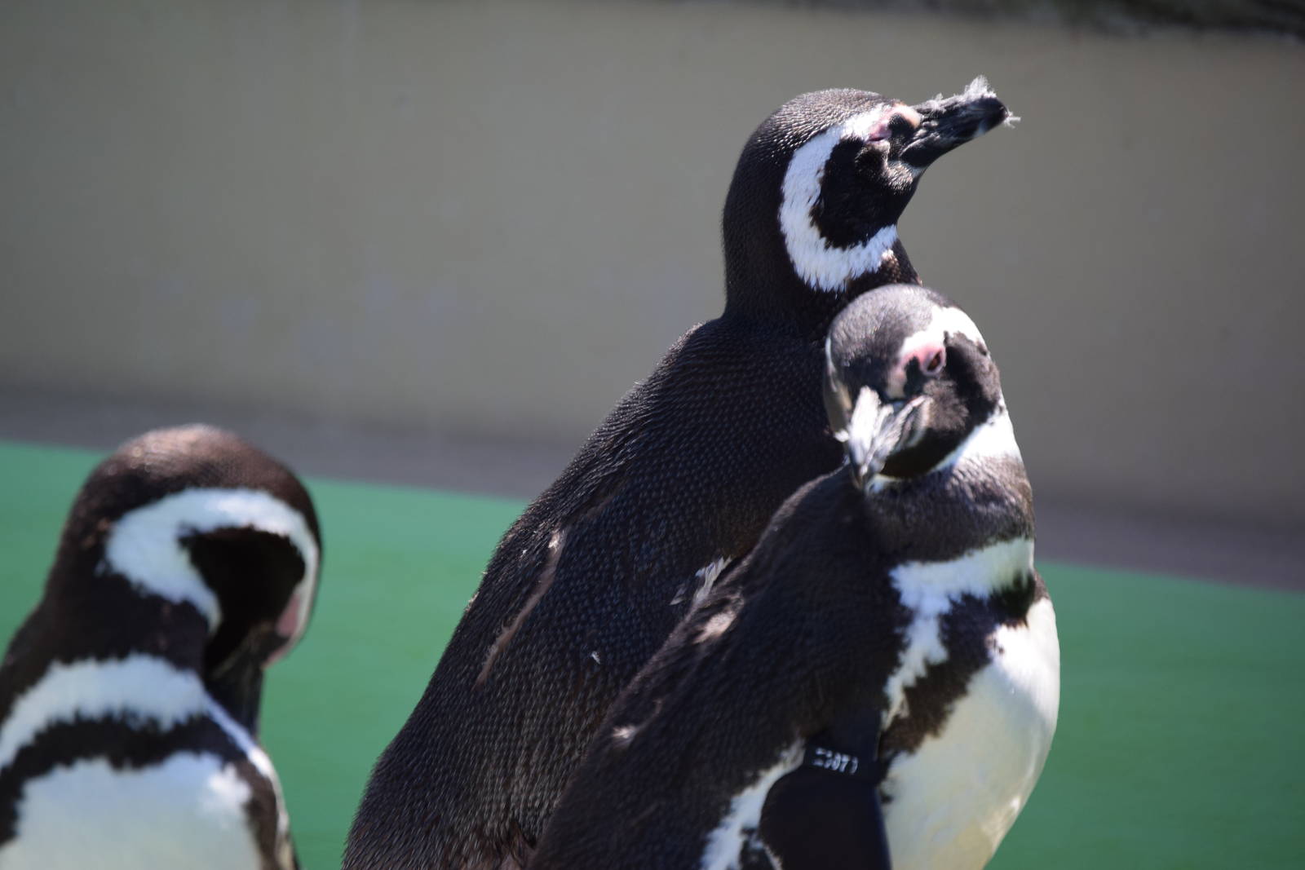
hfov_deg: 7.4
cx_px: 652
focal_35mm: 278
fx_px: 10060
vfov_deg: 5.0
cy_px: 435
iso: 500
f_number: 5.6
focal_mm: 185
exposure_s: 1/1000
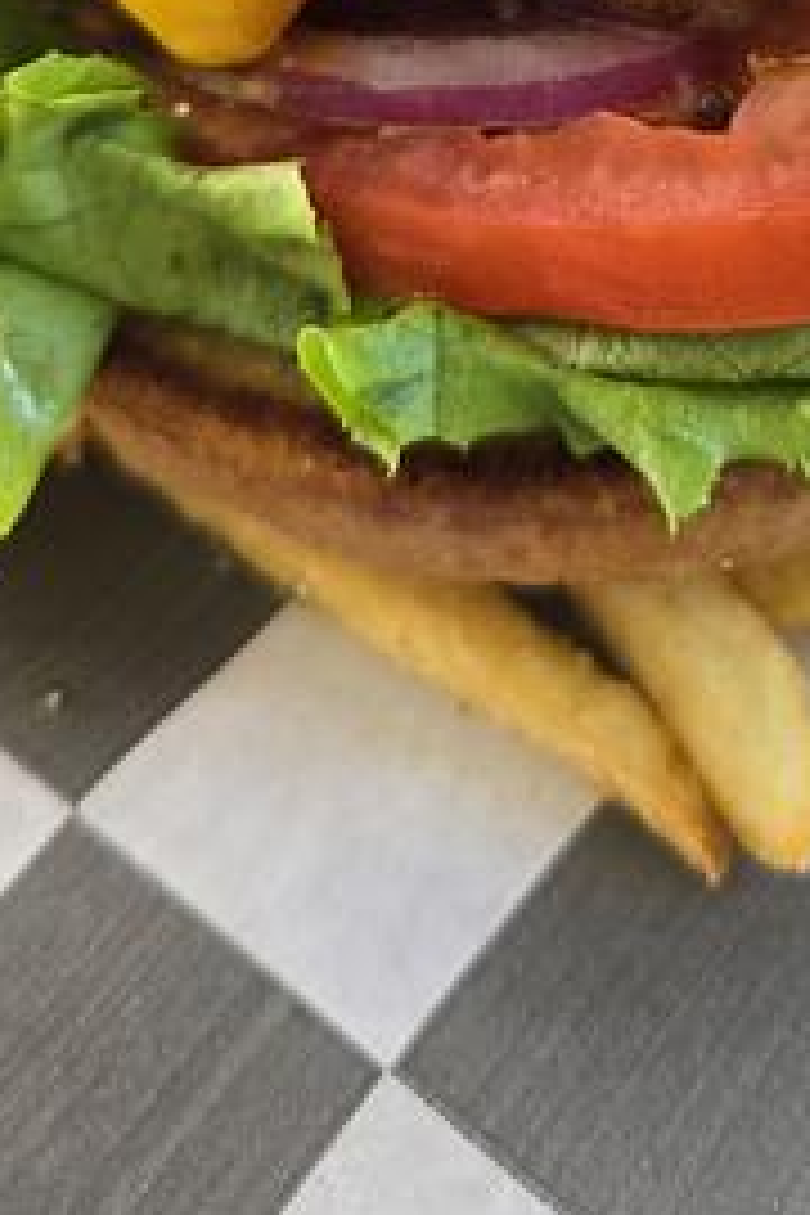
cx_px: 587
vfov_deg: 28.5
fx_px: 2092
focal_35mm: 62
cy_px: -216
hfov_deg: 21.8
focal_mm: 5.4
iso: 200
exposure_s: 1/120
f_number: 1.8
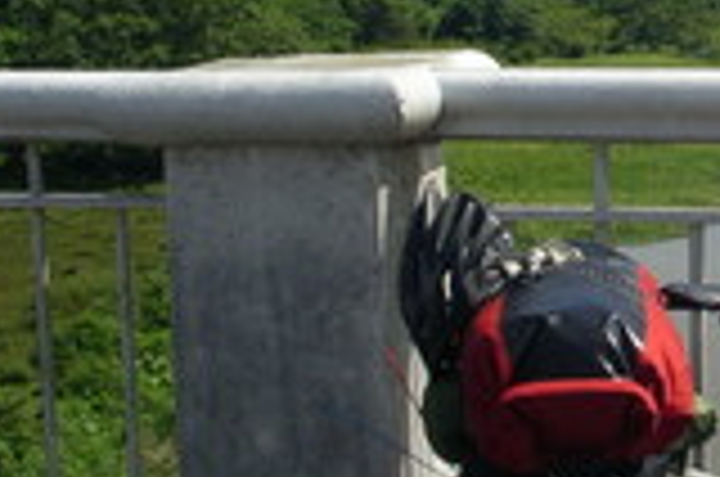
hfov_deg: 18.0
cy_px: 202
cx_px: 873
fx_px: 2156
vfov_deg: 12.6
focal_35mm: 108
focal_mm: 5.7
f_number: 6.9
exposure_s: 1/200
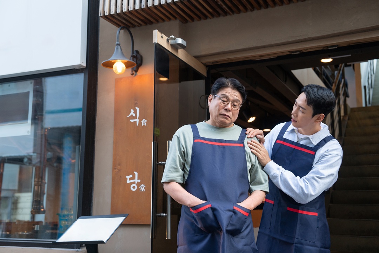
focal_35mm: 45
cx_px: 190
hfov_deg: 43.6
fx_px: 474
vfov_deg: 29.9
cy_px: 126
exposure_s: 1/250
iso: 500
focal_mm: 45
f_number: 3.5
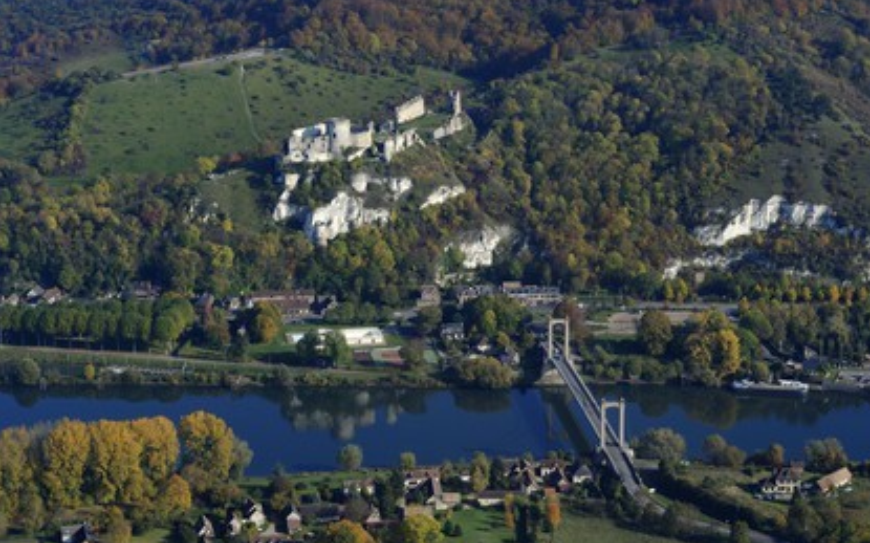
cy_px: 270
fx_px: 2252
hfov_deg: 21.9
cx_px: 438
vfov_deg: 13.8
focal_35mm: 95
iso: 400
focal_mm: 92
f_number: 8
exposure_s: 1/800
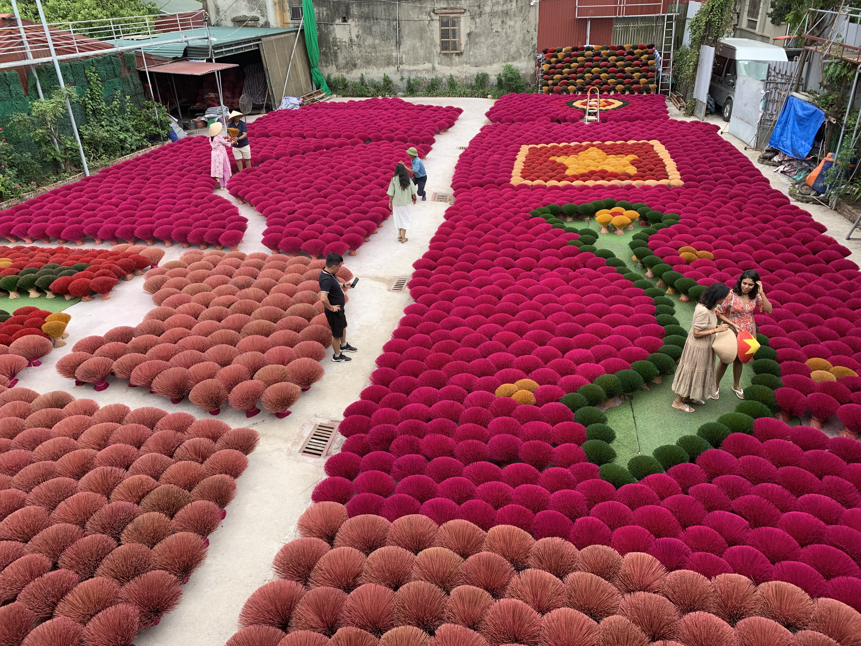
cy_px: 323
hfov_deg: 67.3
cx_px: 430
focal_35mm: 26
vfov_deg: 53.1
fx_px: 647
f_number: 1.8
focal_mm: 4.25
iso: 25
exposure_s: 1/643
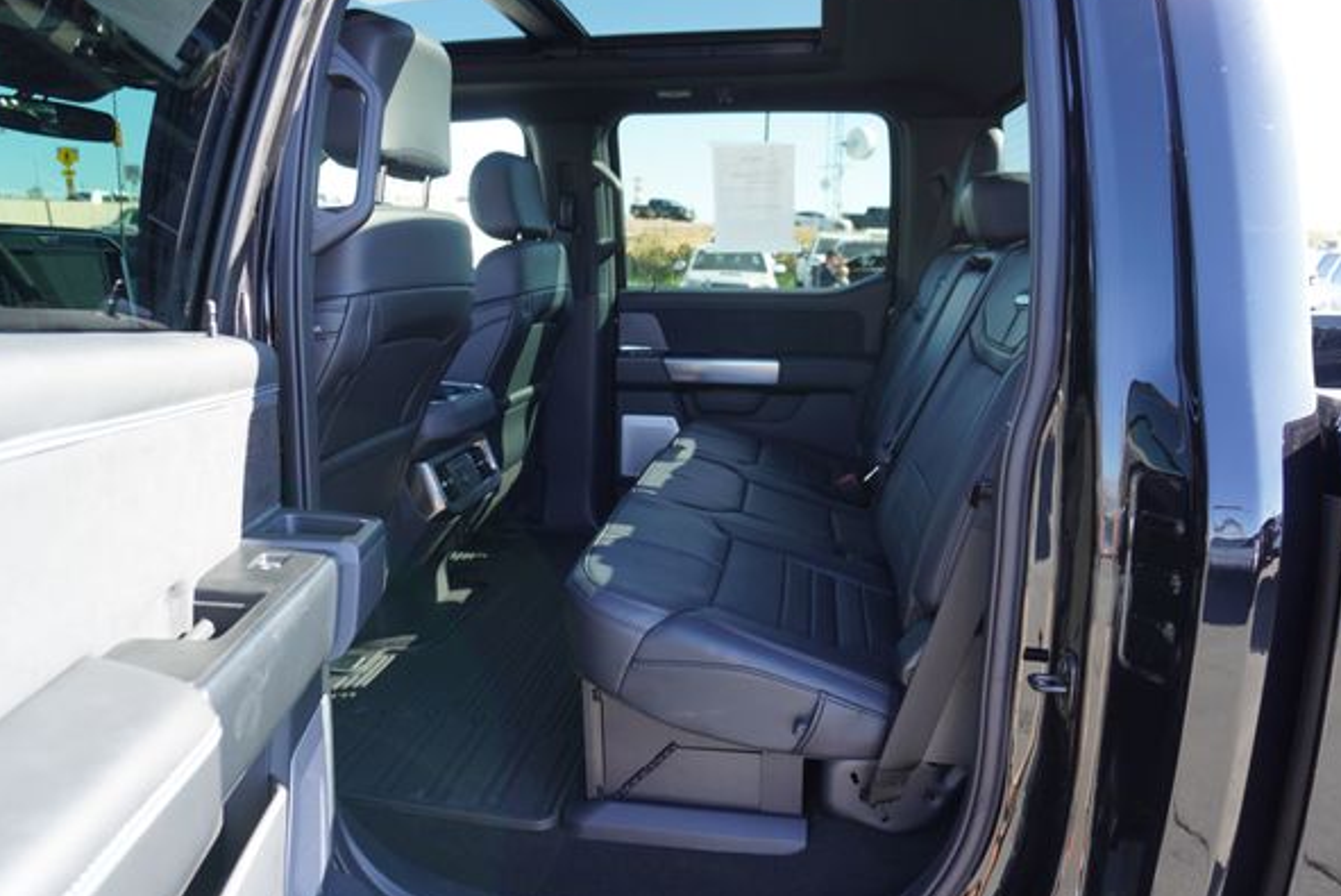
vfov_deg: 49.6
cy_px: 451
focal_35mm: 26
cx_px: 629
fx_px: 969
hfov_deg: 69.3
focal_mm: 16
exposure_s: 1/60
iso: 125
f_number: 4
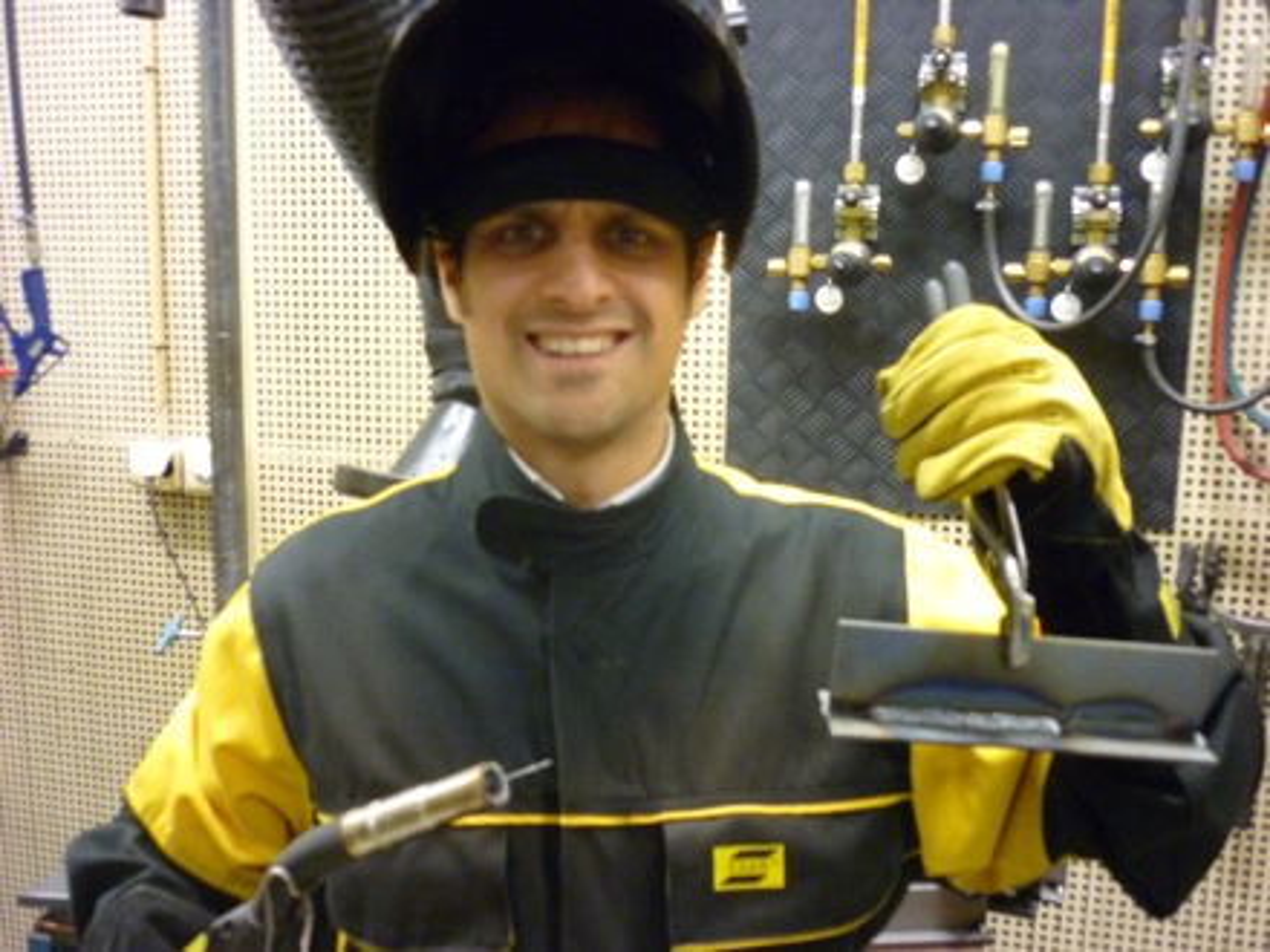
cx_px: 635
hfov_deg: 55.4
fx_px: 1211
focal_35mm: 33
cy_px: 476
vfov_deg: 42.9
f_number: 2.8
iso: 400
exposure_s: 1/25
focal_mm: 5.5
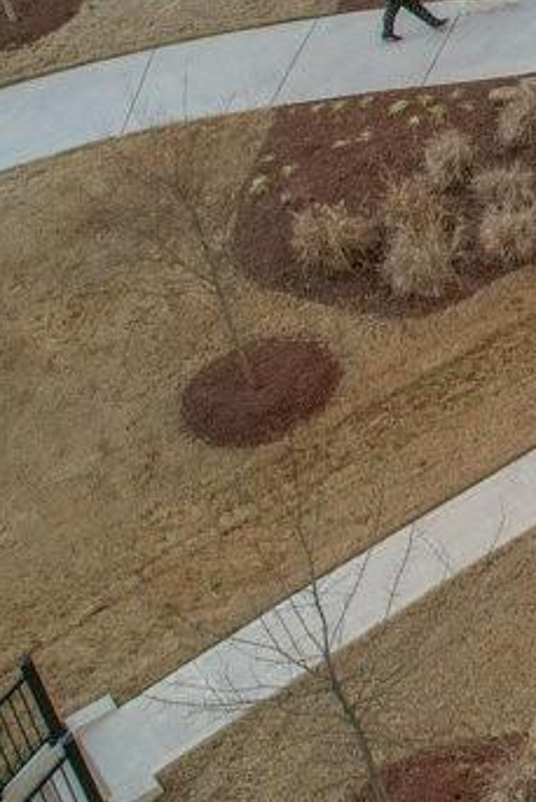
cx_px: 1304
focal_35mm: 82
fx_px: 1829
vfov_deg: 22.8
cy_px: -146
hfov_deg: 12.7
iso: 130
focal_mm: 8.38
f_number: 2.8
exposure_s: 1/125
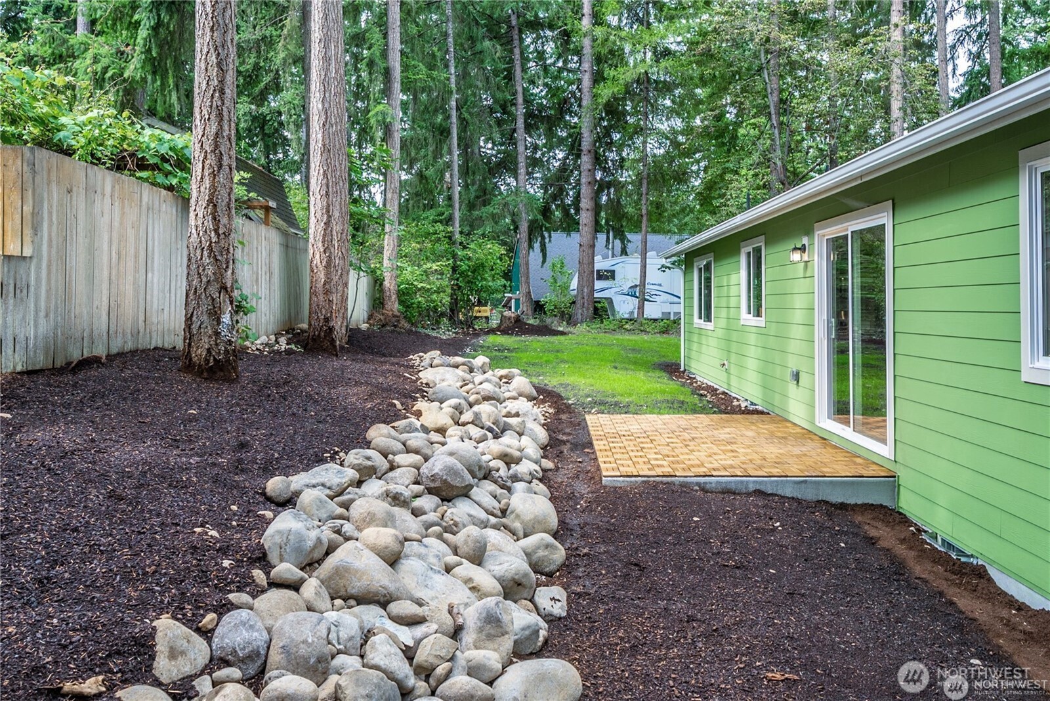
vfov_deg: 70.5
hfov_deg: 93.3
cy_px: 350
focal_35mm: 17
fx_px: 496
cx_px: 525
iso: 125
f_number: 7.1
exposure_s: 1/30
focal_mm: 17
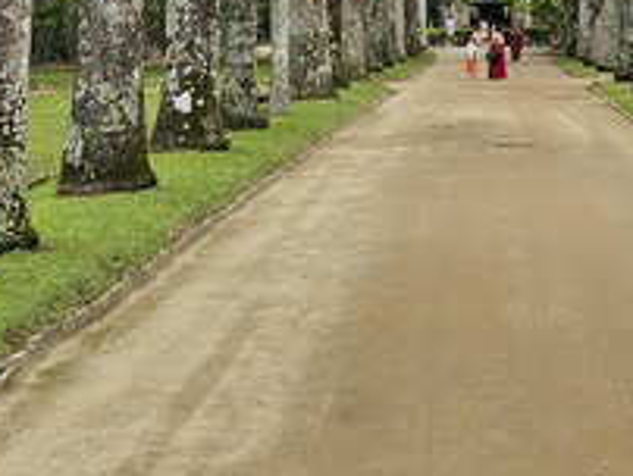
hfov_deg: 21.2
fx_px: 1666
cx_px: 508
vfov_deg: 14.3
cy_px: -385
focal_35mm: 91
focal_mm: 6.3
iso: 10
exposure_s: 1/541
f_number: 1.7
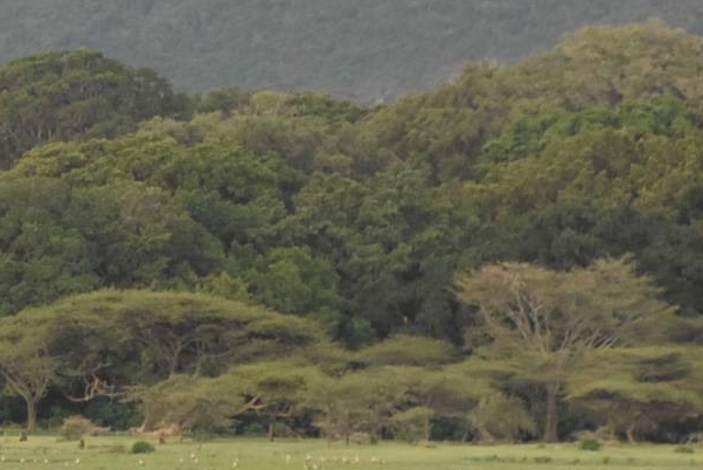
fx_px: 12842
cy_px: 26
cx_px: -126
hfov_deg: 3.1
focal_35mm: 657
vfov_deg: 2.1
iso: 2000
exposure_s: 1/1600
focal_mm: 165
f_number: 6.3
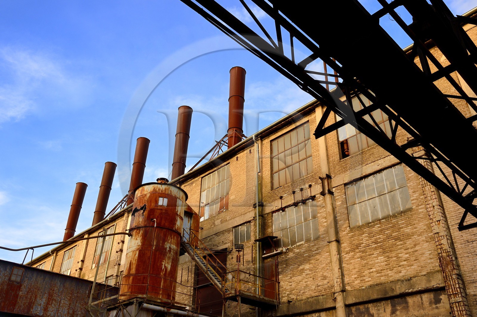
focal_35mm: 31
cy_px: 158
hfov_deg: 60.3
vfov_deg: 42.3
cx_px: 238
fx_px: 410
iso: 400
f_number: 10
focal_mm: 31
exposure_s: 1/200
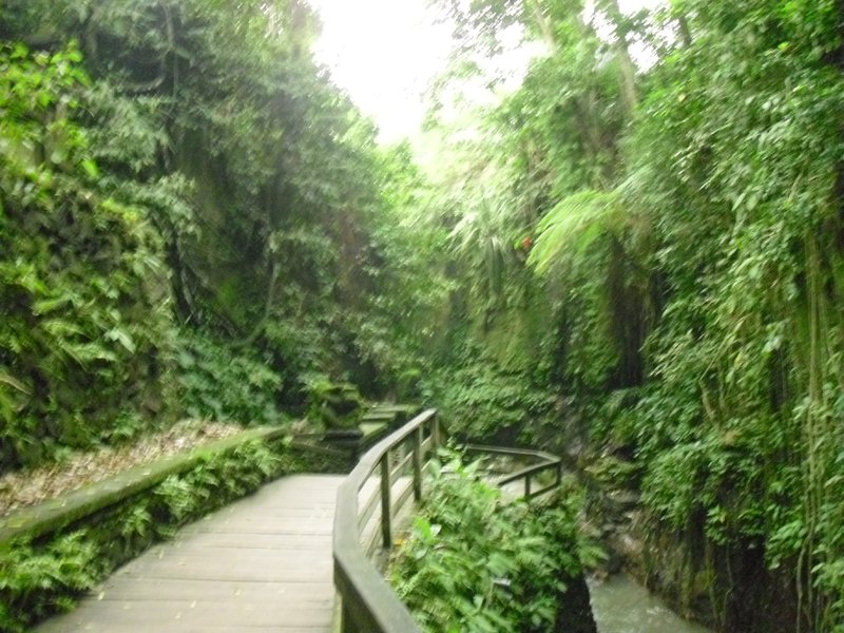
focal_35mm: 38
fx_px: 927
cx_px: 422
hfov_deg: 49.0
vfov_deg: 37.7
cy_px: 316
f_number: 2.8
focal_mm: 6.2
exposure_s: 1/15
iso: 800
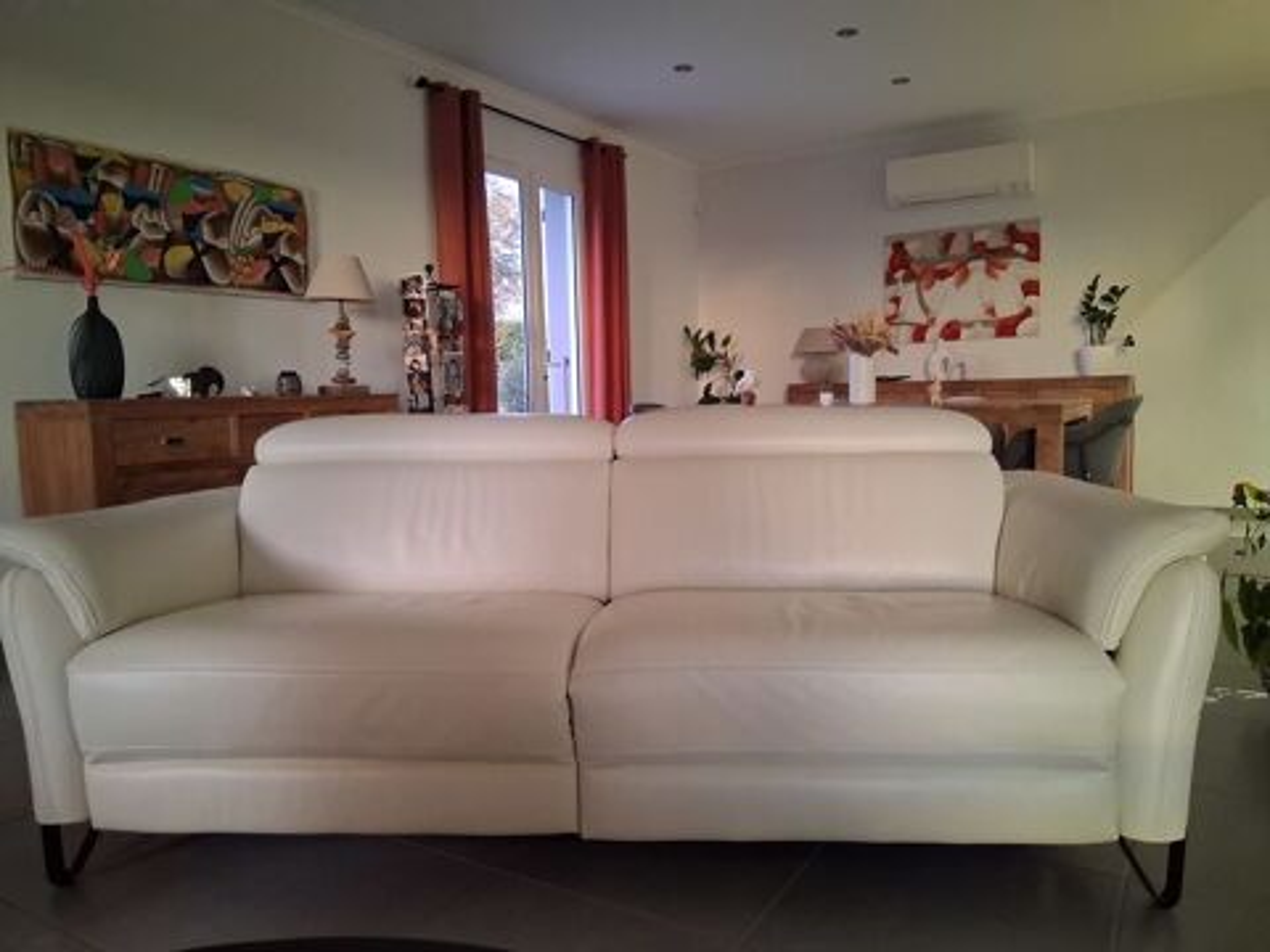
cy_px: 476
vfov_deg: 53.1
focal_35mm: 26
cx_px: 635
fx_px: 954
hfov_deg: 67.3
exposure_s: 1/20
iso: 1000
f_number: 1.8
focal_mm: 3.98
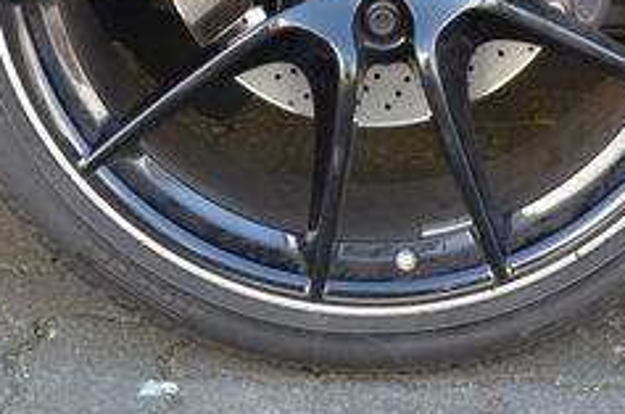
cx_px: 390
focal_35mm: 107
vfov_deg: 12.2
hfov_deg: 19.1
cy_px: -171
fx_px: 1854
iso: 400
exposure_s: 1/100
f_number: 5
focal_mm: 22
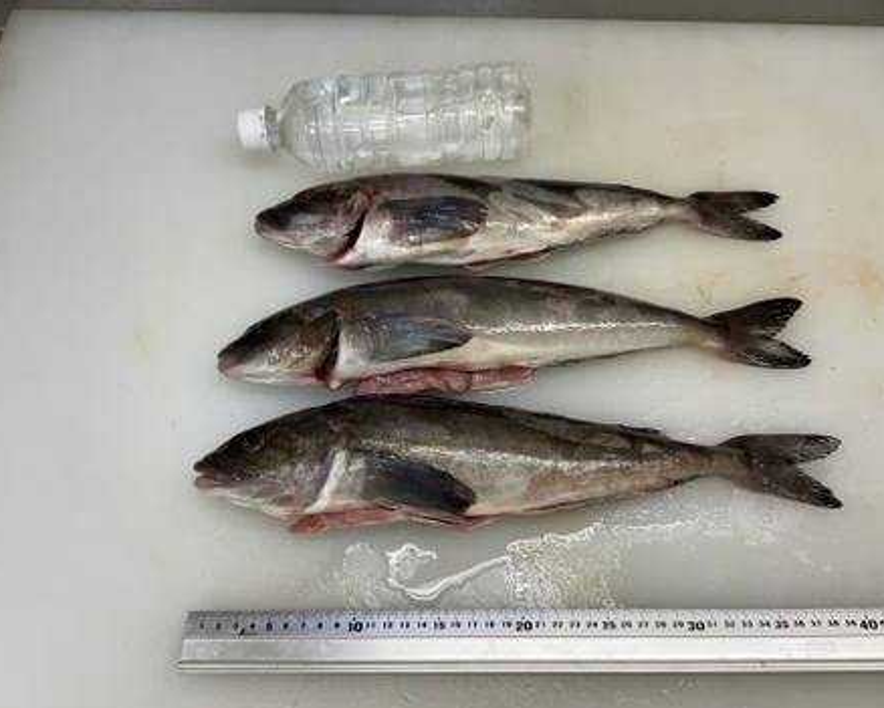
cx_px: 472
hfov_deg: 57.1
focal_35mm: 31
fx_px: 812
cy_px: 359
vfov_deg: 47.2
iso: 32
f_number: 1.8
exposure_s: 1/120
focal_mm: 3
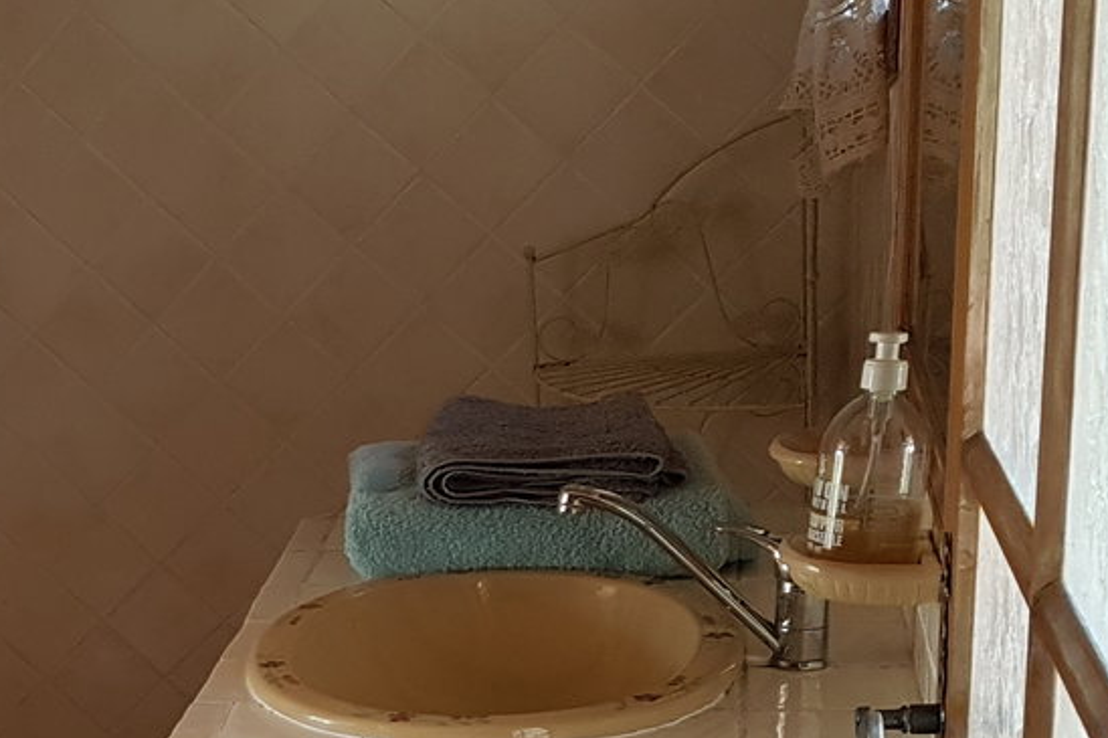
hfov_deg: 22.4
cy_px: 758
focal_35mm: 79
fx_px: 2431
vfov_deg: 16.8
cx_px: -414
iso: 80
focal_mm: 4.2
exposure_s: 1/50
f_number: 1.7
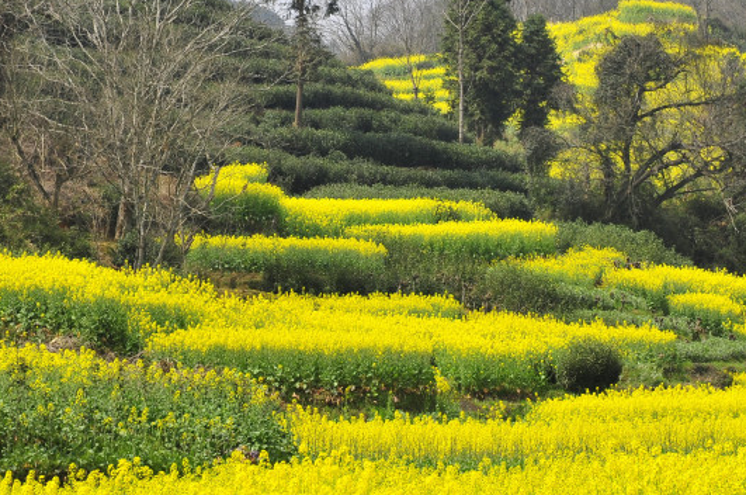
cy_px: 155
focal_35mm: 246
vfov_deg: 5.6
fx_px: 5088
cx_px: 475
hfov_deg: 8.4
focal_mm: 85
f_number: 10
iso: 200
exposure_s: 1/400
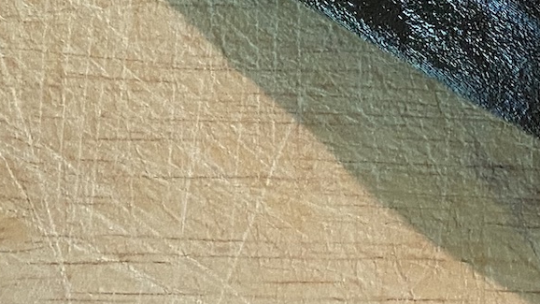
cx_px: 451
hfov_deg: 21.7
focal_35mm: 97
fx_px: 1389
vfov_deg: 12.2
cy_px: -61
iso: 400
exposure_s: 1/50
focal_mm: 4.25
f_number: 1.8
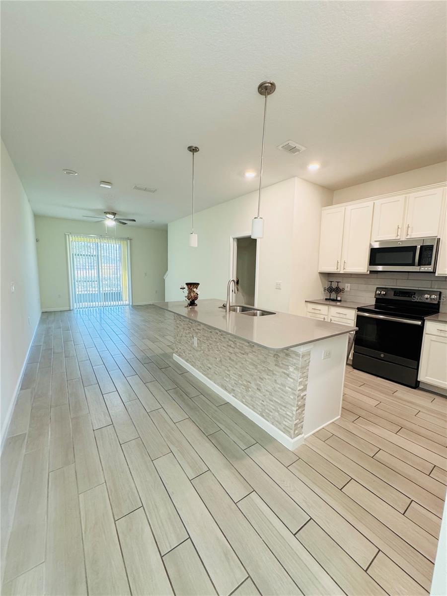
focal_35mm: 14
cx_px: 224
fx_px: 241
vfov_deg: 102.1
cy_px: 298
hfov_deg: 85.7
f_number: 2.2
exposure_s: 1/60
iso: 250
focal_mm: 2.22
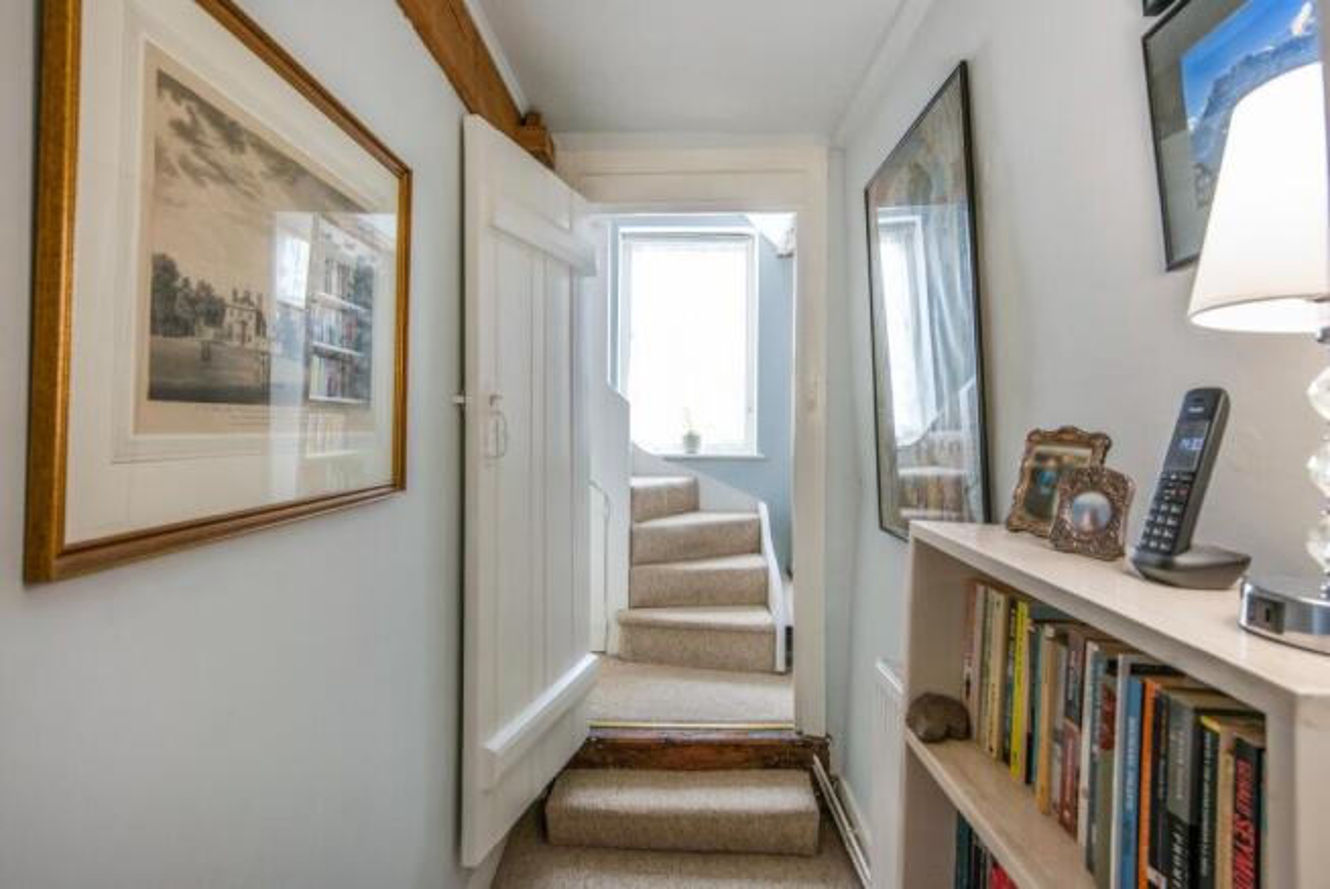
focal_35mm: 19
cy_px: 444
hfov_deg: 86.9
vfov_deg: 64.6
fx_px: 702
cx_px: 665
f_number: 9
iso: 200
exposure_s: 1/3
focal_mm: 19
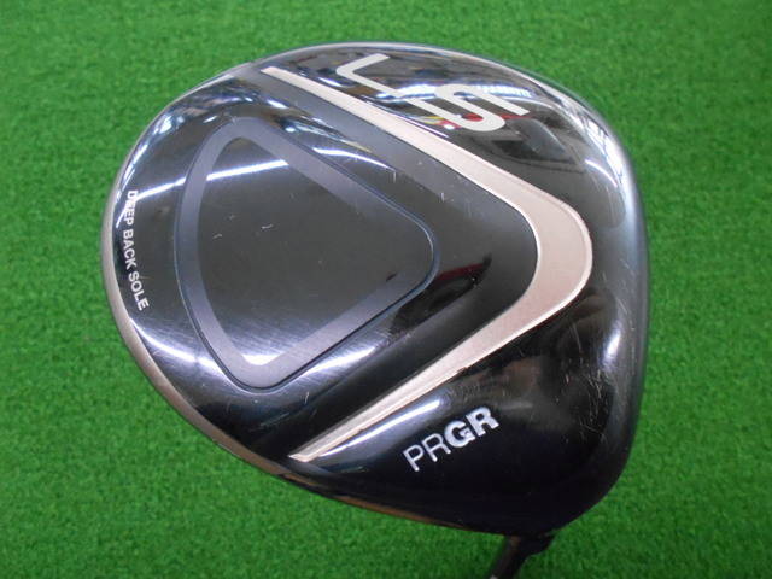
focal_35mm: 26
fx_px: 580
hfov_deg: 67.3
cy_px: 290
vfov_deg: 53.1
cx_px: 386
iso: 800
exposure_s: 1/125
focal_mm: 4.6
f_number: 3.2
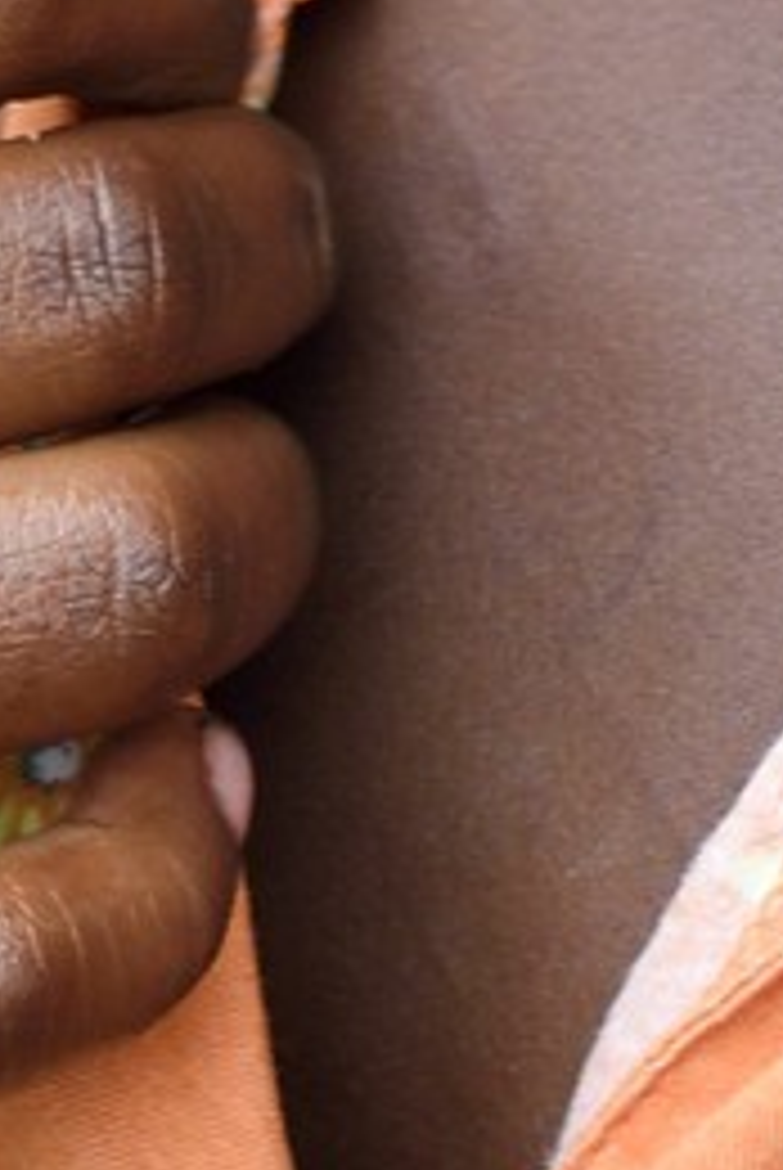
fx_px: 13990
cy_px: -1521
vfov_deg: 4.7
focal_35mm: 430
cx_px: 659
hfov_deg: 3.2
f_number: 5.6
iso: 800
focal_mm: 70
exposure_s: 1/160
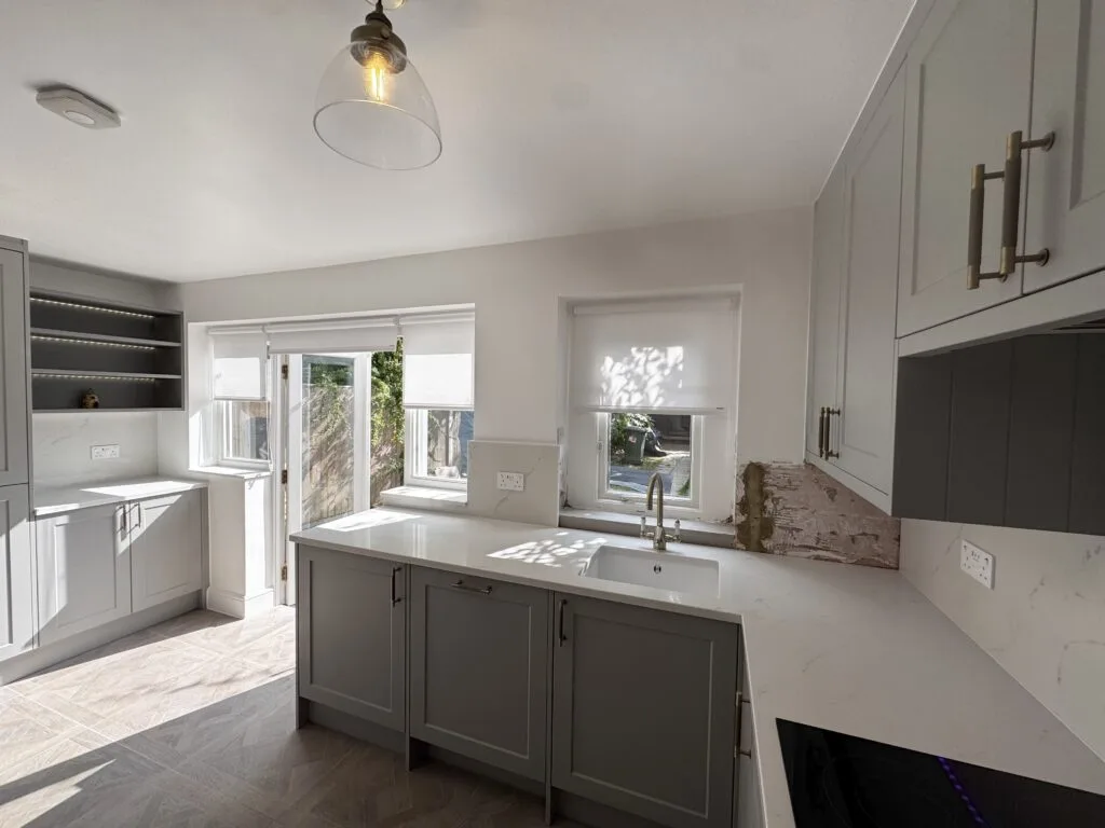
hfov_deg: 102.1
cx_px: 552
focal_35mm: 14
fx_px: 447
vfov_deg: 85.7
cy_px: 414
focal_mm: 2.22
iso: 40
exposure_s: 1/462
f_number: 2.2
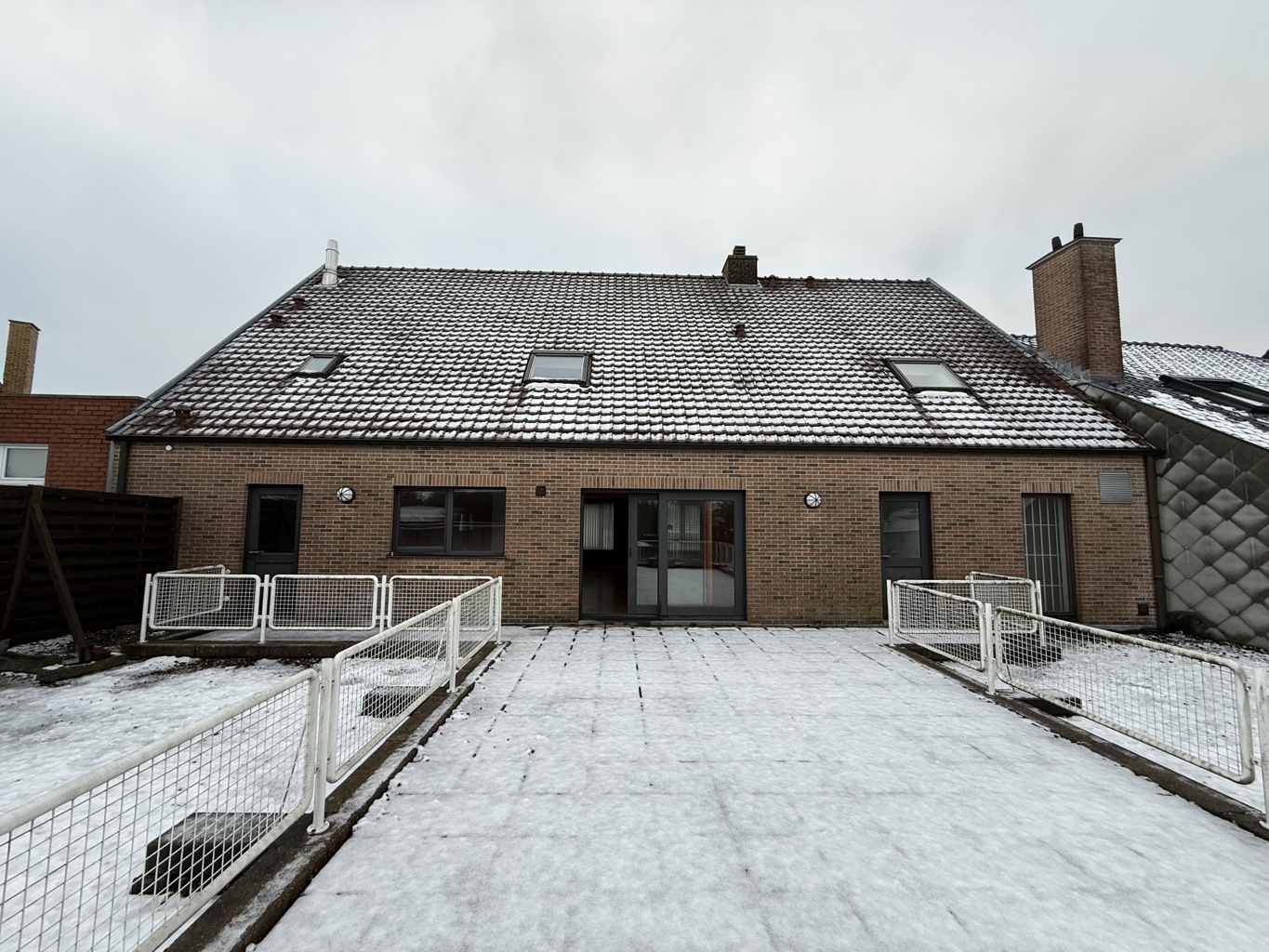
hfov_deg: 102.1
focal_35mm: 14
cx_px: 634
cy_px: 476
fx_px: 513
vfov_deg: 85.7
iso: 50
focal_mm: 2.22
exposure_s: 1/138
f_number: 2.2
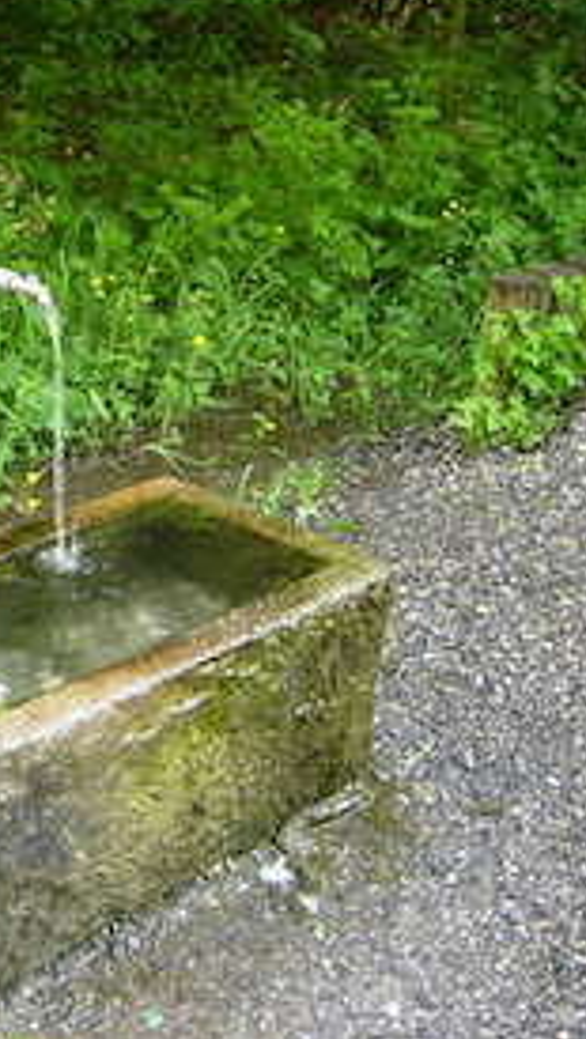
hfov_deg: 20.0
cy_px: 480
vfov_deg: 36.6
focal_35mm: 57
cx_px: -79
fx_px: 1572
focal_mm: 7.5
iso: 50
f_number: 2.7
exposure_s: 1/19.5
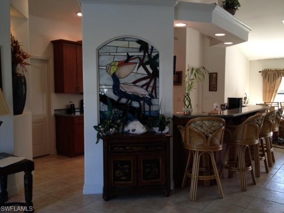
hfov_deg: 52.6
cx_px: 142
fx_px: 287
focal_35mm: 35
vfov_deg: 40.7
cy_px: 106
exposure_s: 1/21
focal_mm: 4.28
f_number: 2.4
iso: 50
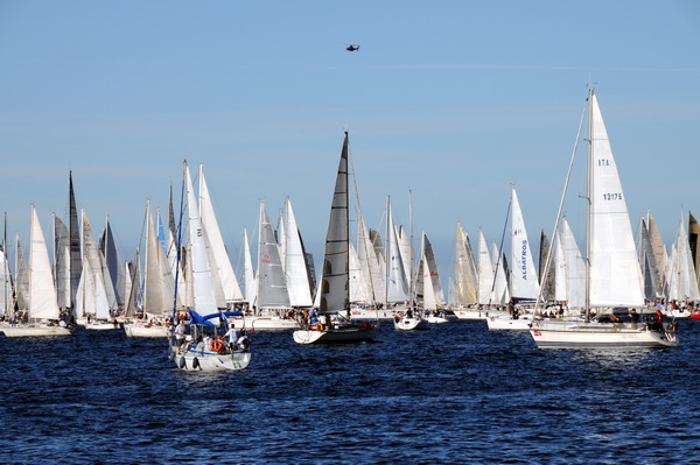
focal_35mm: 202
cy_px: 232
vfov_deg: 6.8
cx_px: 350
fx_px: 3934
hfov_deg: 10.2
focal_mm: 135
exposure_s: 1/640
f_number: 13
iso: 200
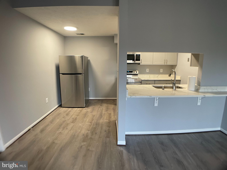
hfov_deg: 67.3
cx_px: 114
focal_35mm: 26
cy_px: 85
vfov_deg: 53.1
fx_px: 170
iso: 125
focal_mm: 4.2
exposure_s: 1/60
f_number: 1.6
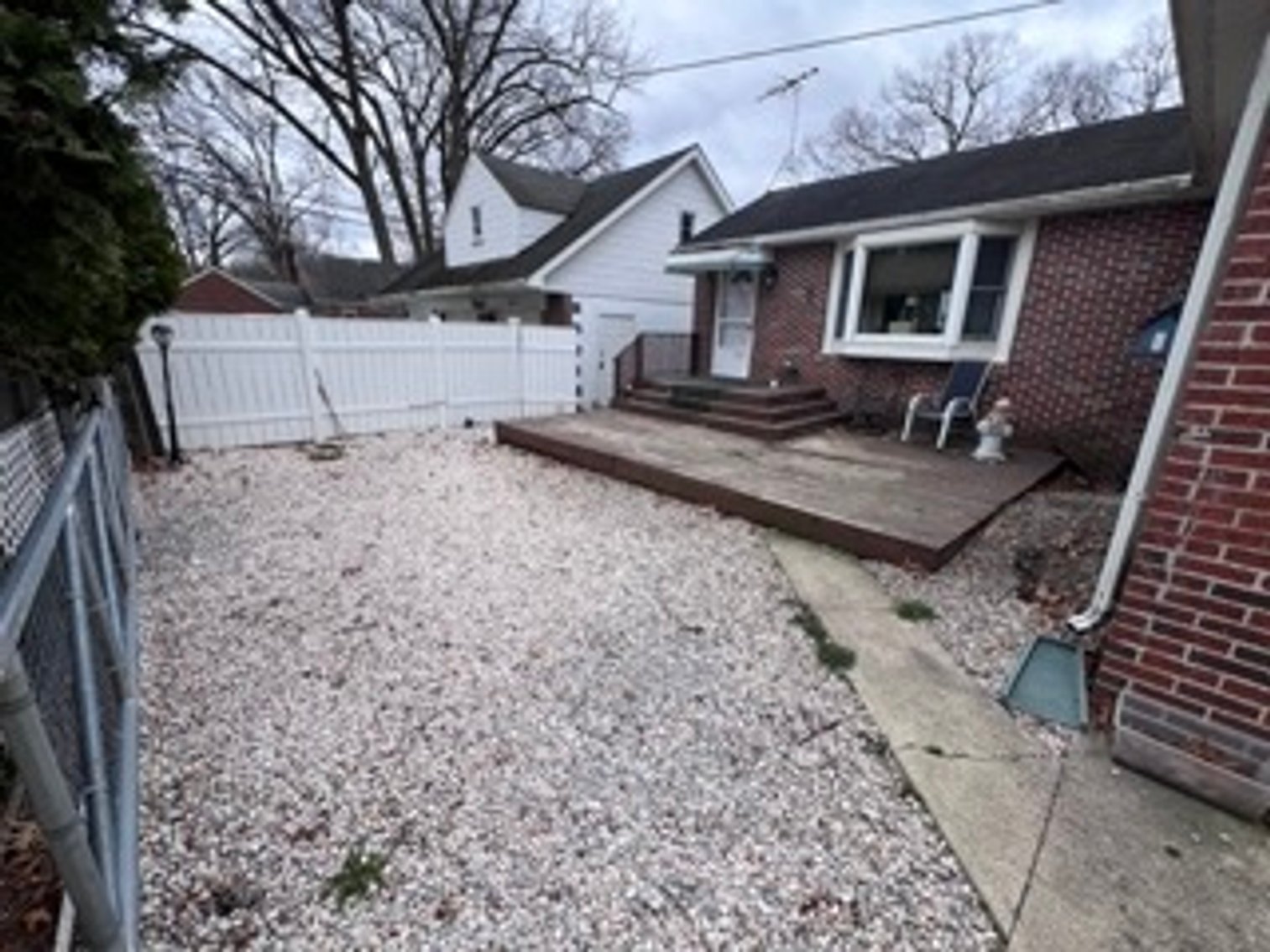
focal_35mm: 13
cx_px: 635
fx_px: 477
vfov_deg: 89.9
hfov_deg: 106.2
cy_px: 476
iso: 32
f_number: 1.8
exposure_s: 1/459
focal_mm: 1.57
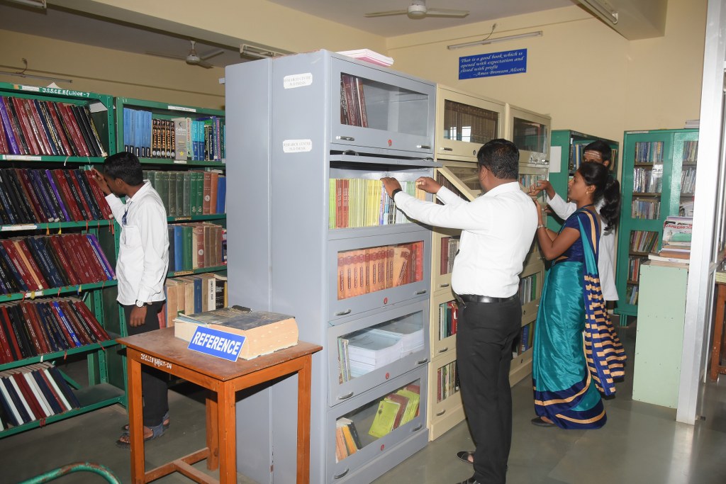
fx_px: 545
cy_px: 242
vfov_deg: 47.9
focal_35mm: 27
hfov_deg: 67.4
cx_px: 363
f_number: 6.3
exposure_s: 1/100
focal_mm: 18
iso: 800
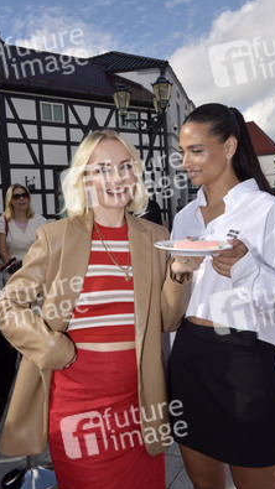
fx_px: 467
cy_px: 244
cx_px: 160
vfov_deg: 55.3
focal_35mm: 36
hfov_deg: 32.7
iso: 200
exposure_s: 1/250
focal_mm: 34
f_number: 18
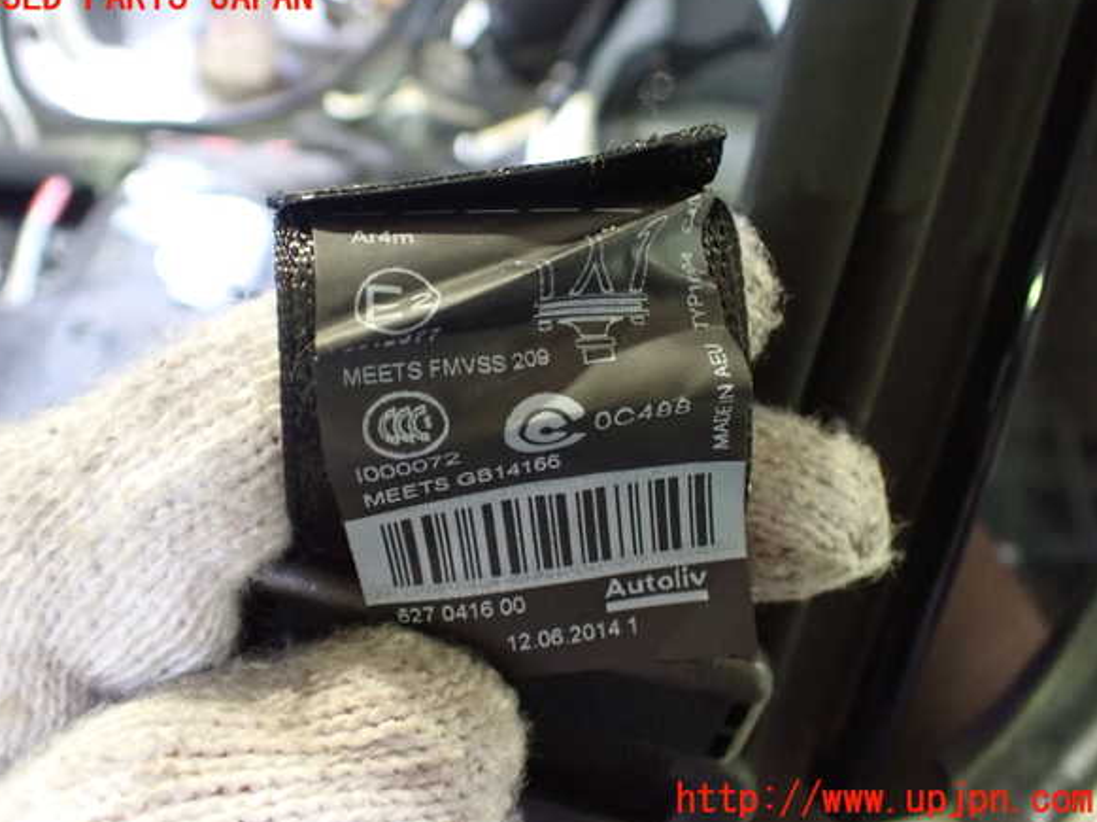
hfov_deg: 58.4
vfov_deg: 45.4
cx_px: 536
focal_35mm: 31
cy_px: 399
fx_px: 982
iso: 1250
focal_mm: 5.4
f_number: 2.3
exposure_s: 1/30
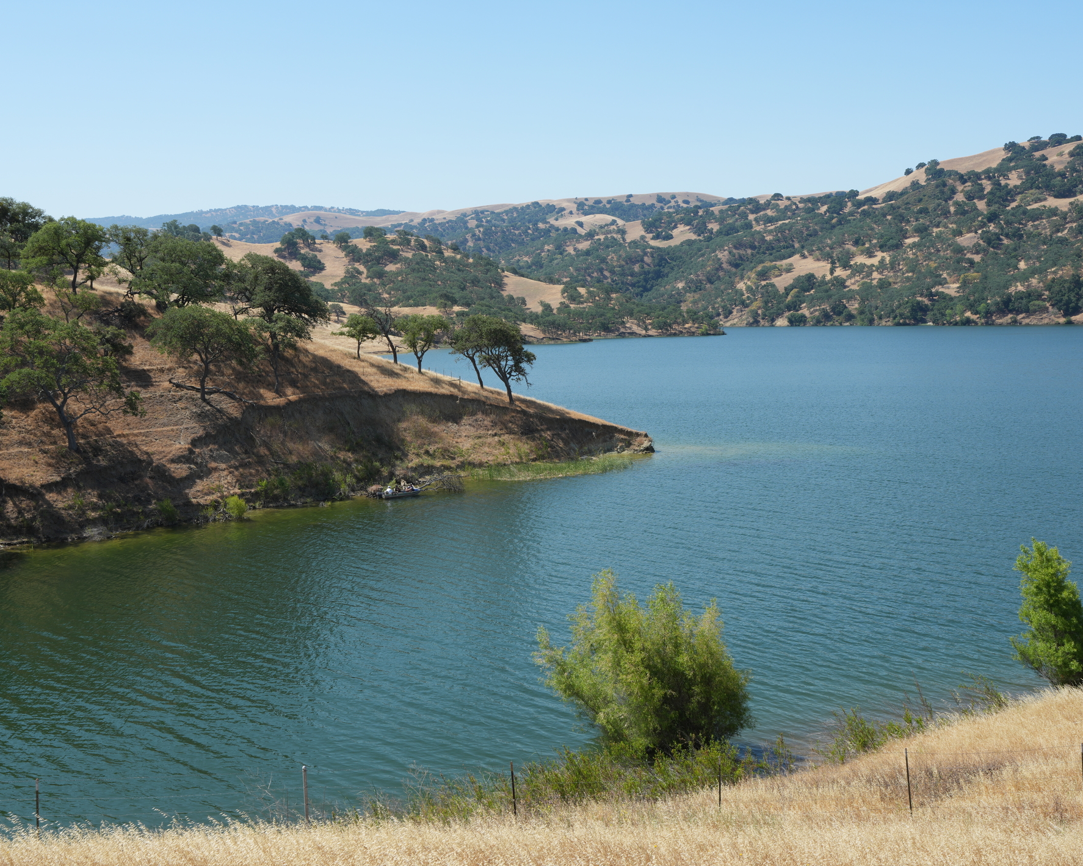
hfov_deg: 45.7
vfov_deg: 37.3
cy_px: 435
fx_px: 1282
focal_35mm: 40
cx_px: 477
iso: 100
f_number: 13
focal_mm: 35
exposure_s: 1/80
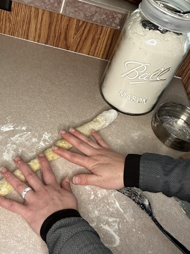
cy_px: 127
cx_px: 95
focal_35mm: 30
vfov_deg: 60.0
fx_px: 220
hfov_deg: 46.8
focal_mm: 2.69
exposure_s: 1/60
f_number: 1.9
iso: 200
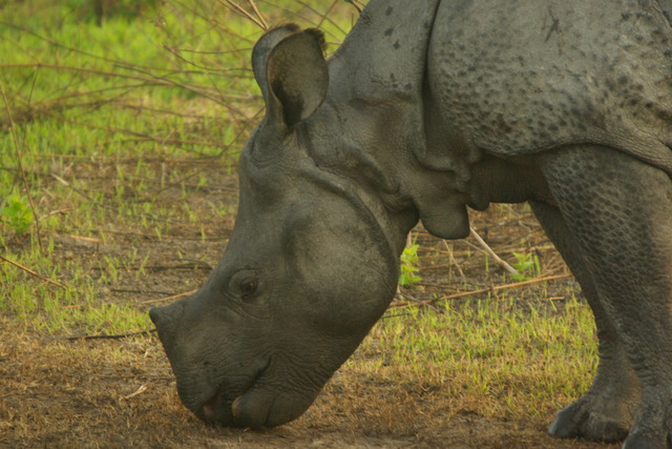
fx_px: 8681
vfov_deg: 3.0
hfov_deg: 4.4
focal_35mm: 465
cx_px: 336
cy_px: 224
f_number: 6.7
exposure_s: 1/125
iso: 800
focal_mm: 310
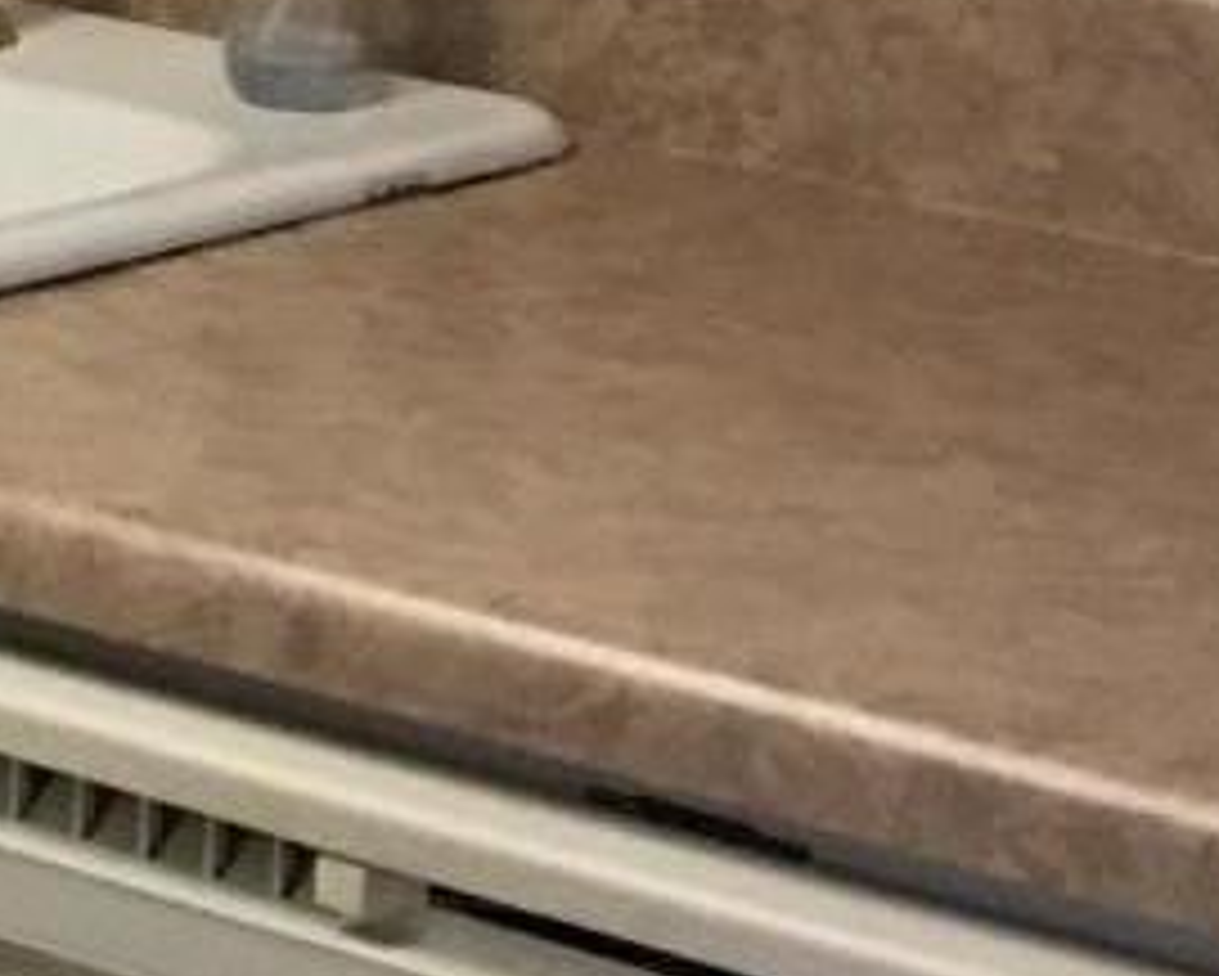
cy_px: -868
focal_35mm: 209
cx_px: -3216
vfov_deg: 7.2
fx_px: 7543
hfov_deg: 7.4
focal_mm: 4.15
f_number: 2.2
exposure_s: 1/15
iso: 32
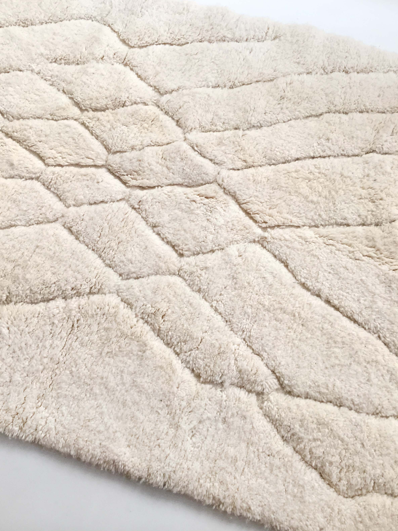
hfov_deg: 46.8
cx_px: 195
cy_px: 263
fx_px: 460
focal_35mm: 30
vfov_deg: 60.0
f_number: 2.2
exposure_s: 1/33
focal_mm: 4.15
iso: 64
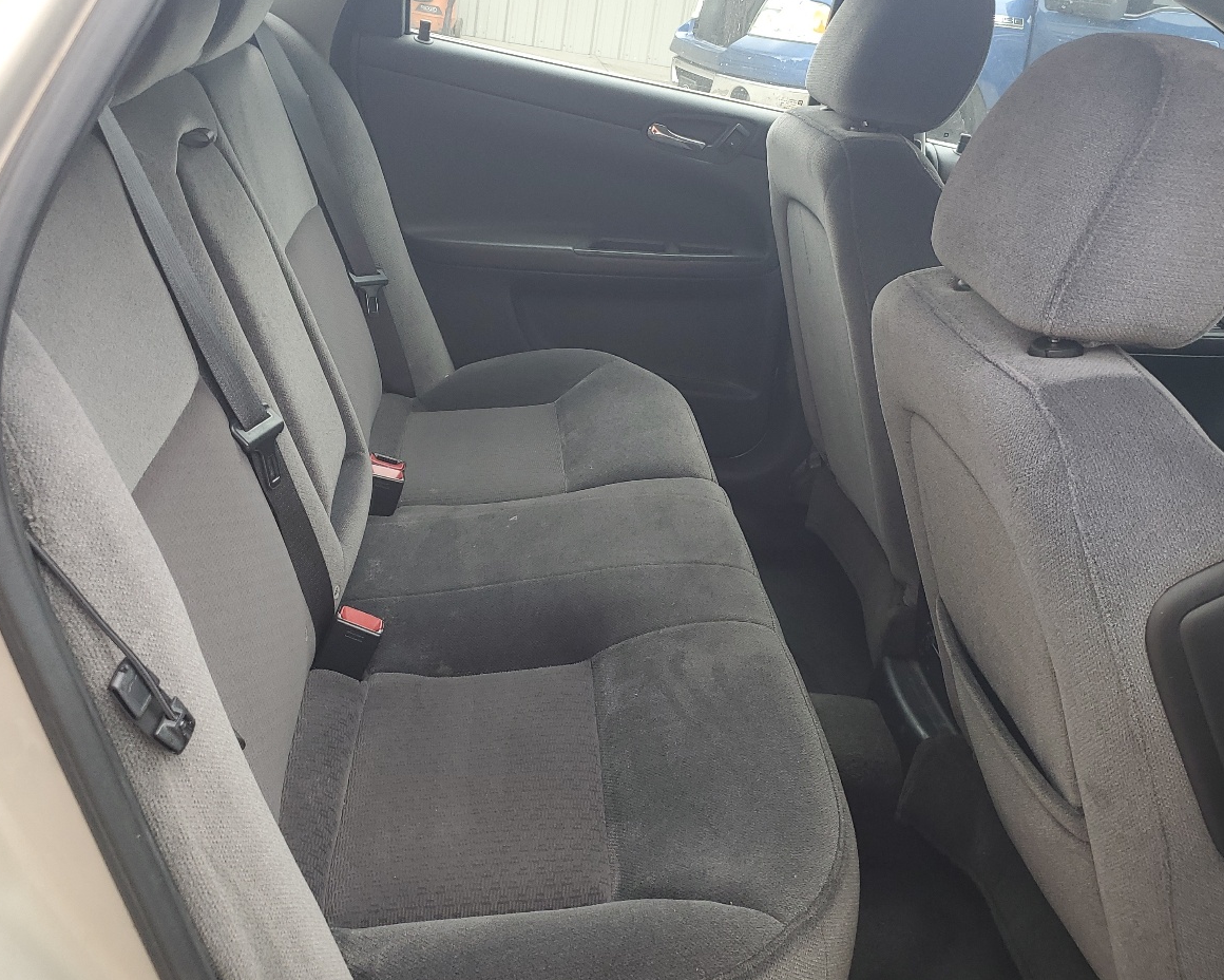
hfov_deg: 51.5
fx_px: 1268
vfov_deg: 42.0
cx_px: 628
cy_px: 391
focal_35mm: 35
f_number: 1.5
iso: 50
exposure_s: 1/125
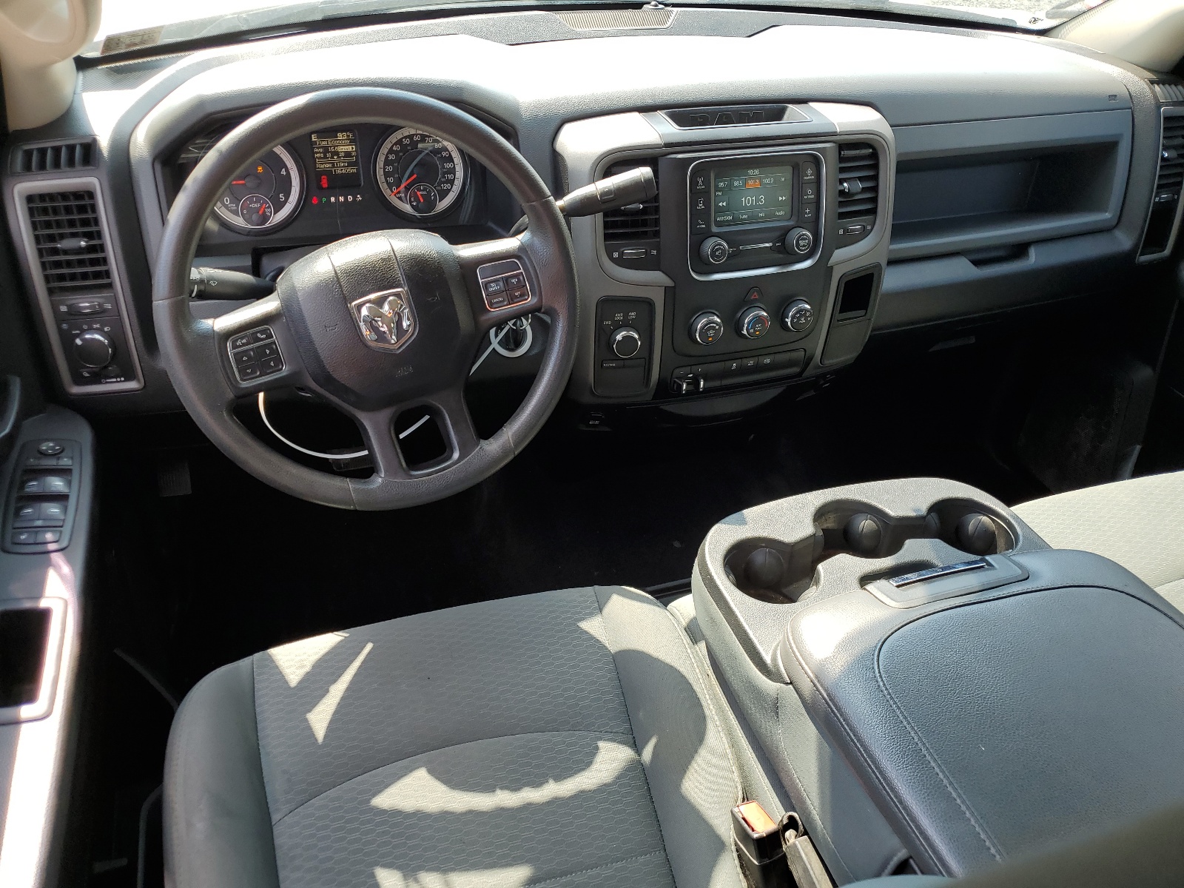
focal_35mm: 26
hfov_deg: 67.3
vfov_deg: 53.1
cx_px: 592
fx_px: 889
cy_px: 444
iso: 50
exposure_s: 1/323
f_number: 1.5
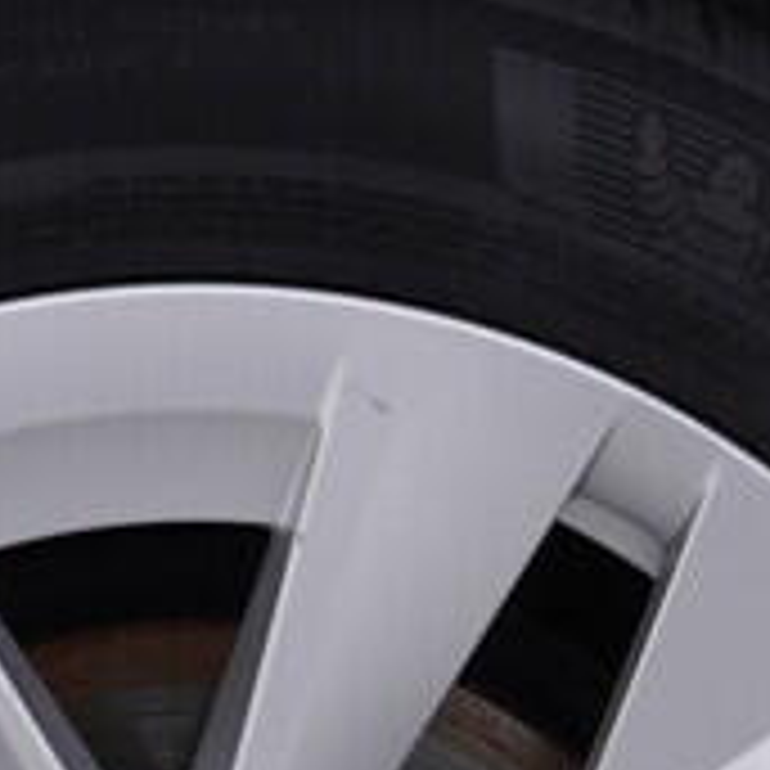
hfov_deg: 9.6
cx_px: 306
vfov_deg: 9.4
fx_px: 4605
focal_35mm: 183
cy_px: 1065
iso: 125
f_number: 4.5
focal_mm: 24
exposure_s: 1/100
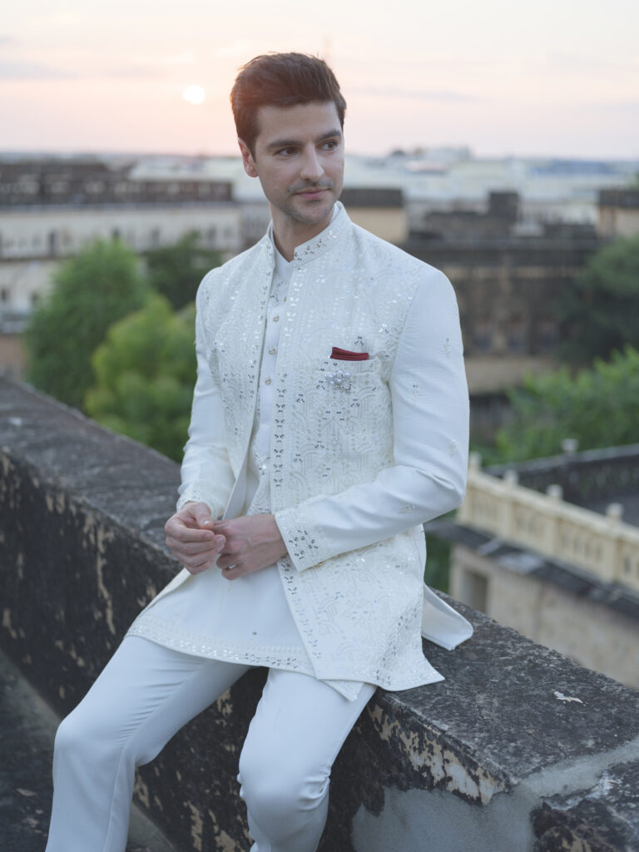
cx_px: 320
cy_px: 426
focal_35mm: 50
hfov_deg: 29.1
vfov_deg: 38.2
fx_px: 1231
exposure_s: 1/640
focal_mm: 63
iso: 320
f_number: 2.8
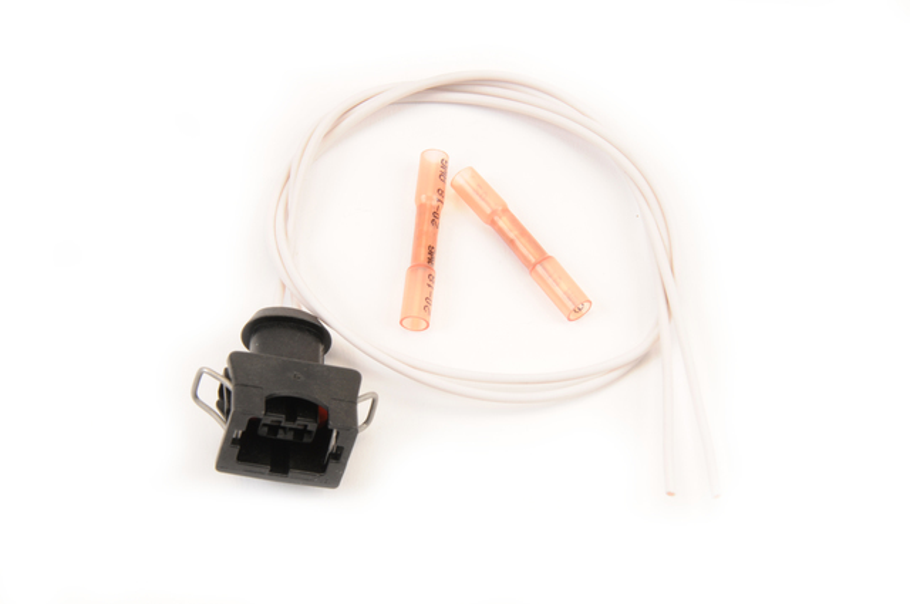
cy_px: 302
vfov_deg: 11.1
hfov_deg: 16.7
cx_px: 455
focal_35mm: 123
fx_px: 3105
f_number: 22
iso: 200
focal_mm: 82
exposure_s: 1/200
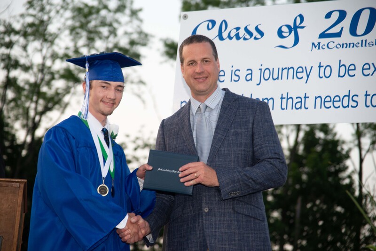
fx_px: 1463
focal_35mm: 140
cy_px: 126
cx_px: 188
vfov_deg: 9.8
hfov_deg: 14.6
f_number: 7.1
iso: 800
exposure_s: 1/160
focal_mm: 140
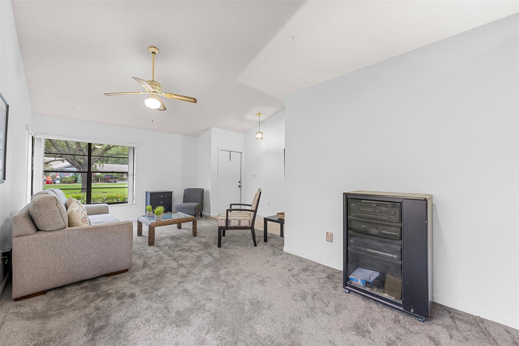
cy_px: 173
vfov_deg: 81.2
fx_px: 202
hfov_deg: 104.3
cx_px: 260
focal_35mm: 14
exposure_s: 1/3
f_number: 8
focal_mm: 14
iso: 500
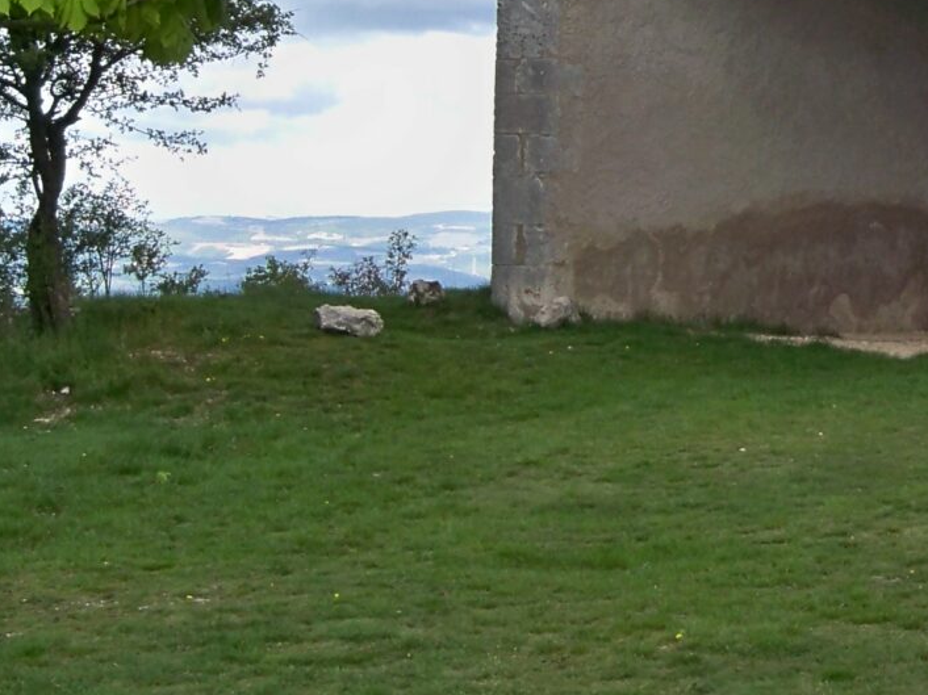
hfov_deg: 15.2
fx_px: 3404
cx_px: 981
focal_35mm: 127
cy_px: -104
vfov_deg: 11.5
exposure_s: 1/250
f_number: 3.5
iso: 80
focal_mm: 6.2
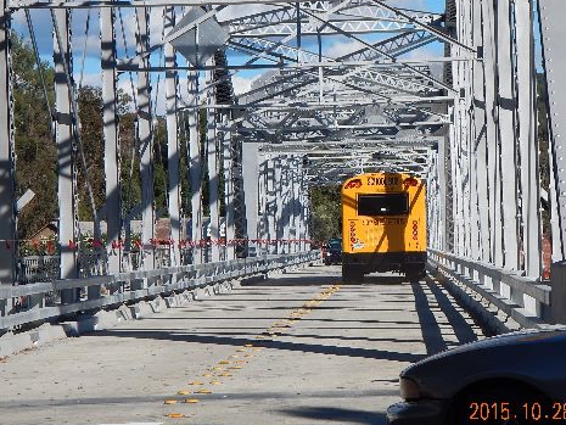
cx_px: 336
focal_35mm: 143
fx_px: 2339
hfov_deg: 13.8
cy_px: 206
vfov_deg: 10.4
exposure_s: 1/1250
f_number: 4.7
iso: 125
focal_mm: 21
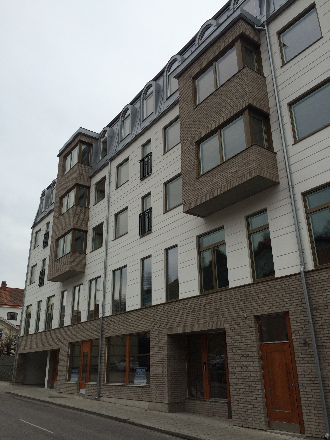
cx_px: 165
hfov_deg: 48.2
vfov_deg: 61.7
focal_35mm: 29
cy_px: 220
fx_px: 369
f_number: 2.2
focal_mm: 4.15
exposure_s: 1/954
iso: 32
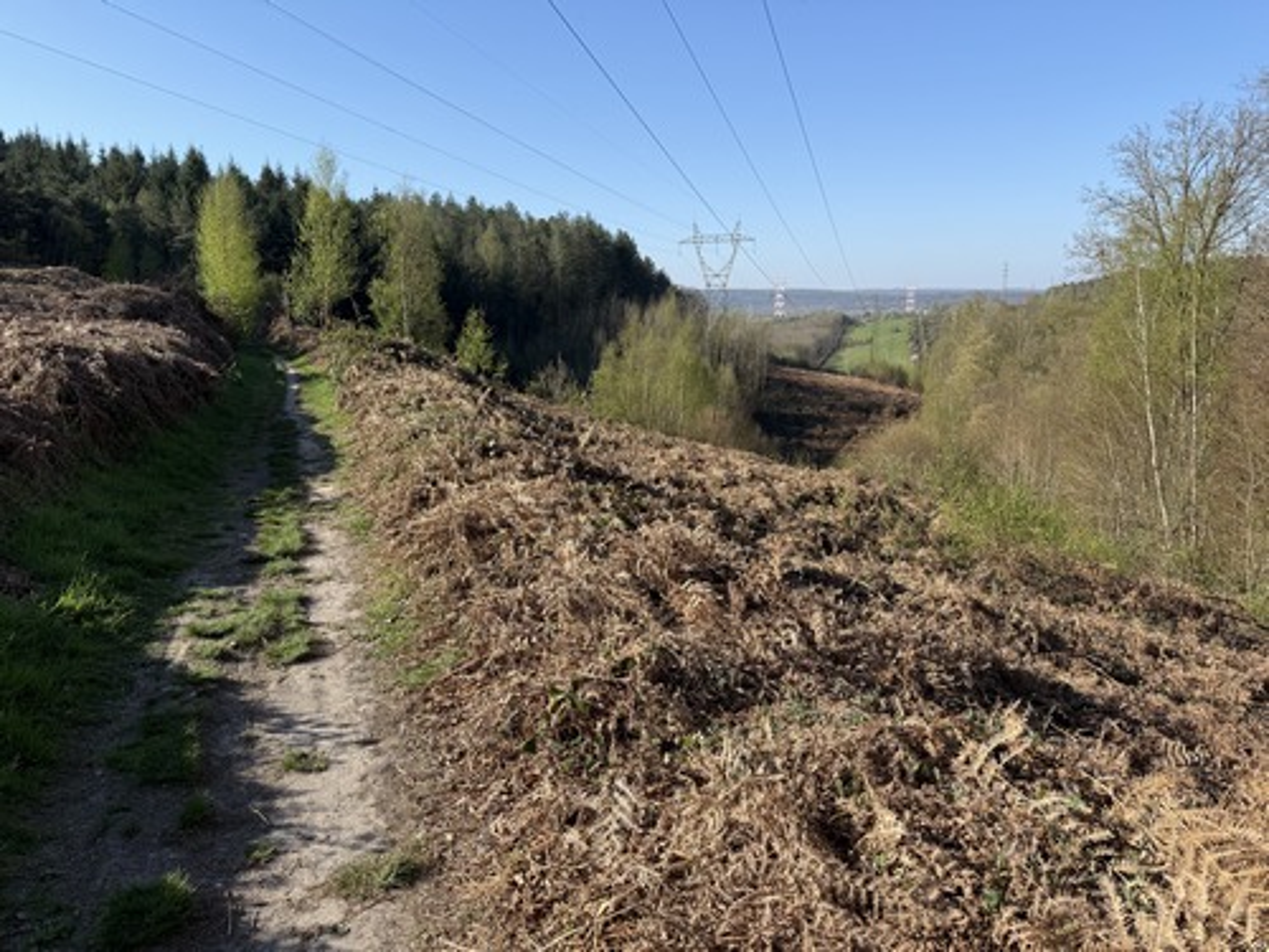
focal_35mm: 24
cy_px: 476
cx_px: 634
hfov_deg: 71.6
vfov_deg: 56.8
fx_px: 880
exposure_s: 1/2907
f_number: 1.78
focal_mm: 6.76
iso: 80
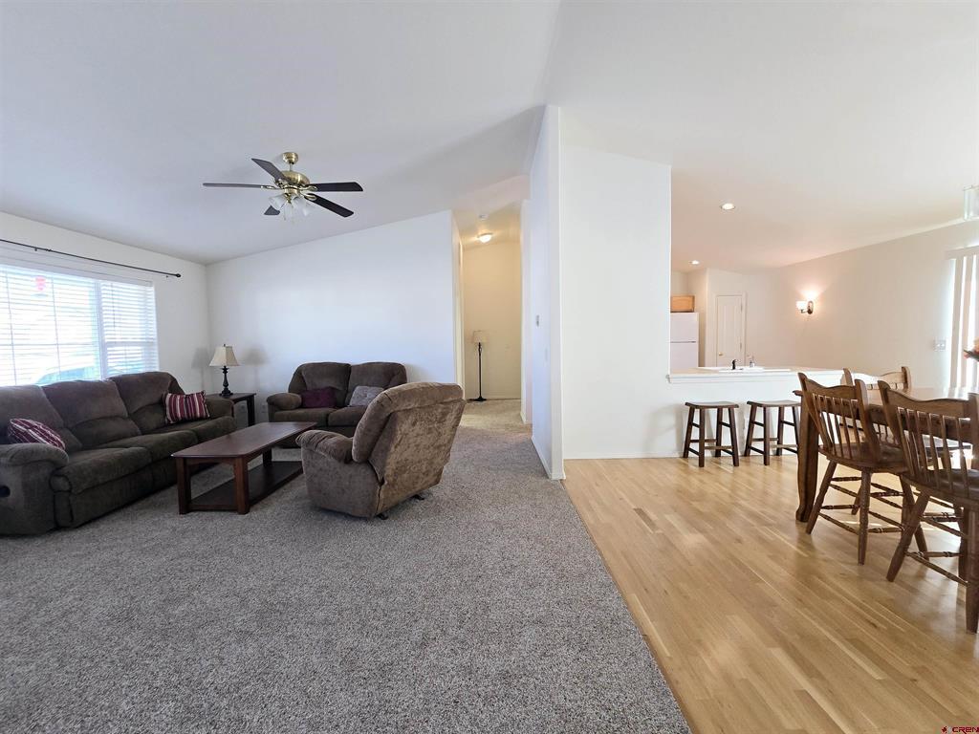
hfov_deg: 106.2
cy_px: 367
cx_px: 490
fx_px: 368
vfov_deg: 89.9
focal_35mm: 13
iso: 100
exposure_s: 1/60
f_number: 2.2
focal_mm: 2.2
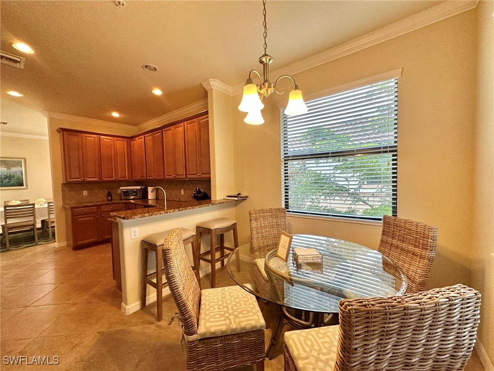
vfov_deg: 85.7
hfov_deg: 102.1
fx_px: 200
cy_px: 186
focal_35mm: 14
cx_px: 247
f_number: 2.2
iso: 200
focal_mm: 2.22
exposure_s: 1/120
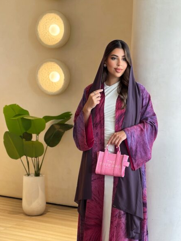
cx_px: 99
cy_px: 155
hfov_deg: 22.6
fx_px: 453
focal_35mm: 65
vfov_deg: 29.7
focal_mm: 6.86
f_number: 1.78
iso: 80
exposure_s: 1/141
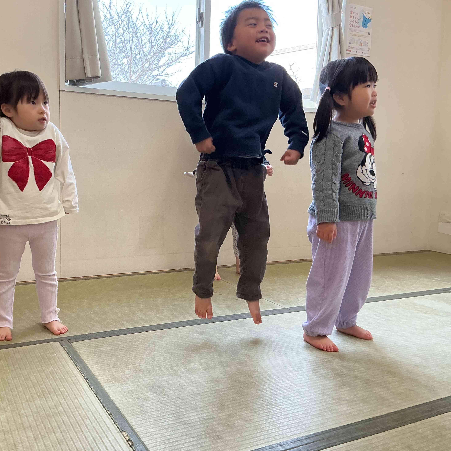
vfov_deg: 47.2
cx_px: 192
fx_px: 516
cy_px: 223
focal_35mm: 35
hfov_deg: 47.1
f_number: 1.8
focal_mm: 3
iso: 50
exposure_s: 1/120
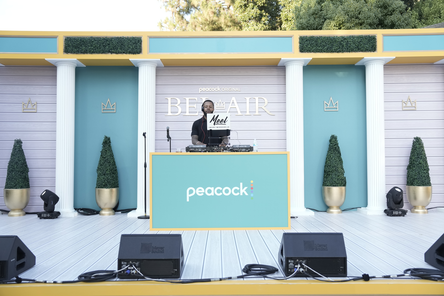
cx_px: 222
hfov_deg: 55.8
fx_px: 419
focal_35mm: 34
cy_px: 148
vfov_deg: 38.9
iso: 800
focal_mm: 34
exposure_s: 1/800
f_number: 2.8
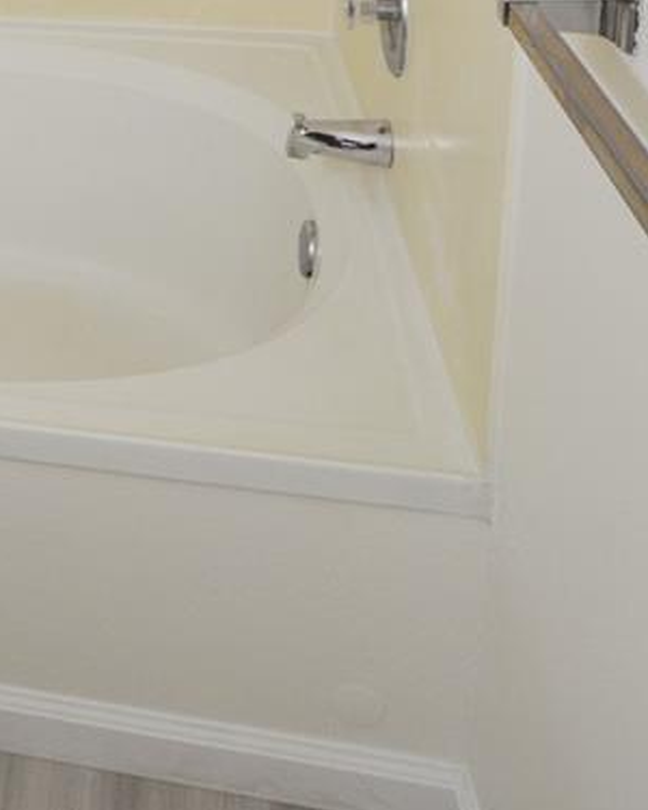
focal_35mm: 50
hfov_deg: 26.7
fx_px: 1187
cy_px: -264
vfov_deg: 29.6
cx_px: -148
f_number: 4
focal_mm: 11
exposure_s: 1/60
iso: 400
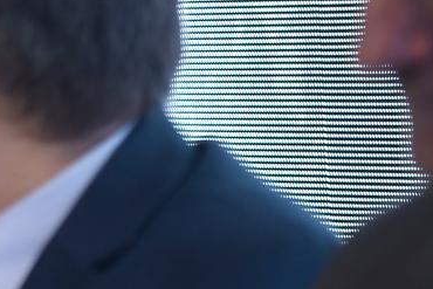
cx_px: -380
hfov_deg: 3.4
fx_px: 7279
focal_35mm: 605
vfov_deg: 2.3
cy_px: 354
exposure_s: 1/400
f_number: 2.8
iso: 500
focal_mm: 140
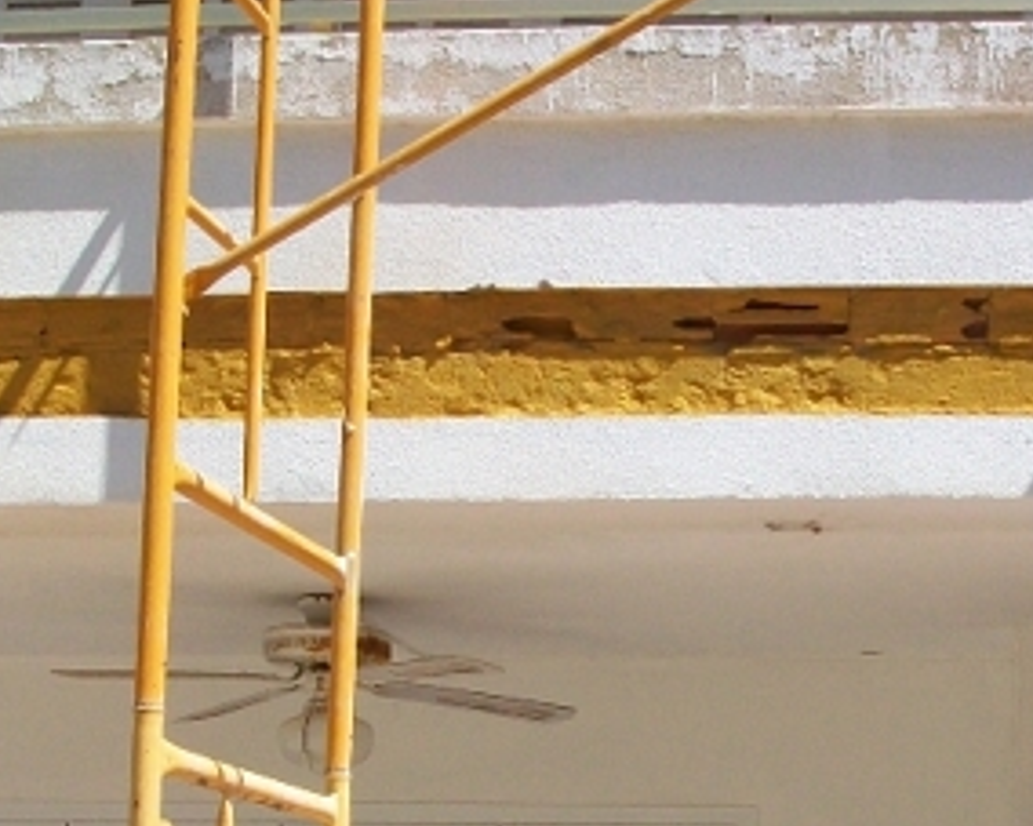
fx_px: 3026
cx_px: 811
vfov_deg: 15.4
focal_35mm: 99
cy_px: 679
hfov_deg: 19.2
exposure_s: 1/320
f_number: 5.5
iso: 64
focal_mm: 5.7
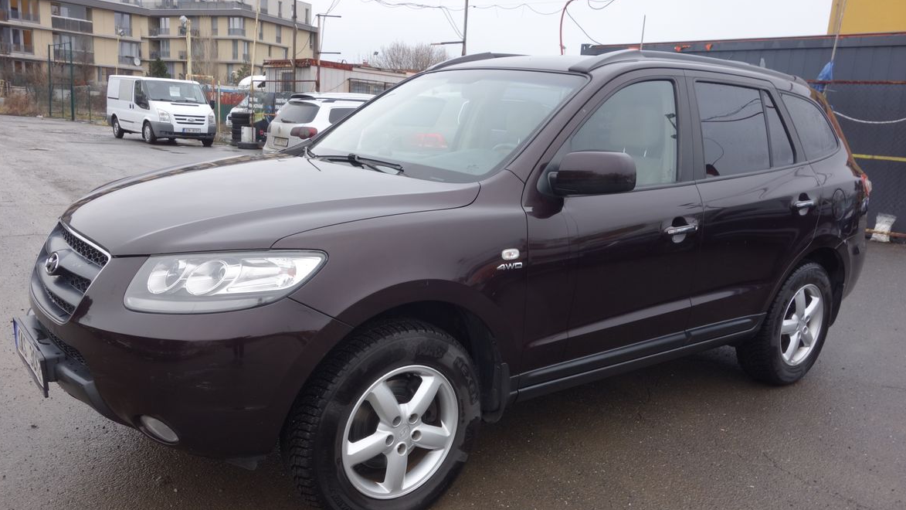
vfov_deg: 38.9
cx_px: 454
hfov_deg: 64.3
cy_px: 290
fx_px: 721
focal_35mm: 30
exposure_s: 1/30
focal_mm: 10.4
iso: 125
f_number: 7.1
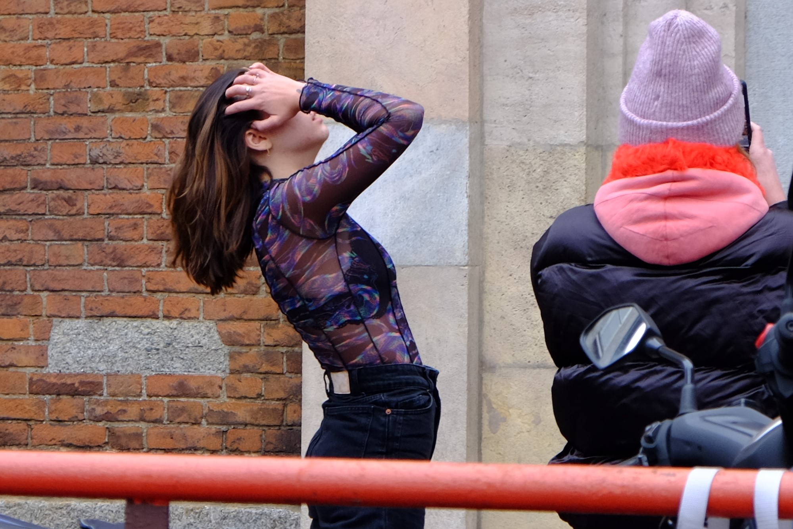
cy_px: 264
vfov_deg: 16.5
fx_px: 1828
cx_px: 396
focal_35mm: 83
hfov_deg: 24.5
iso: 800
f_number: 6.4
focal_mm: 55
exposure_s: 1/160
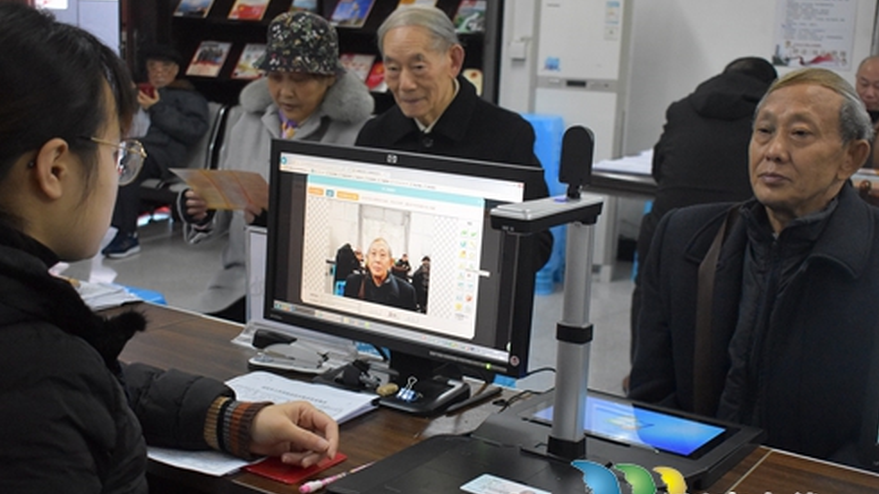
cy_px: 291
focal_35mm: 48
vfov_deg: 24.9
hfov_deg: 42.9
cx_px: 437
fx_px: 1119
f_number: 4.2
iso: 4000
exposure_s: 1/60
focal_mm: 30
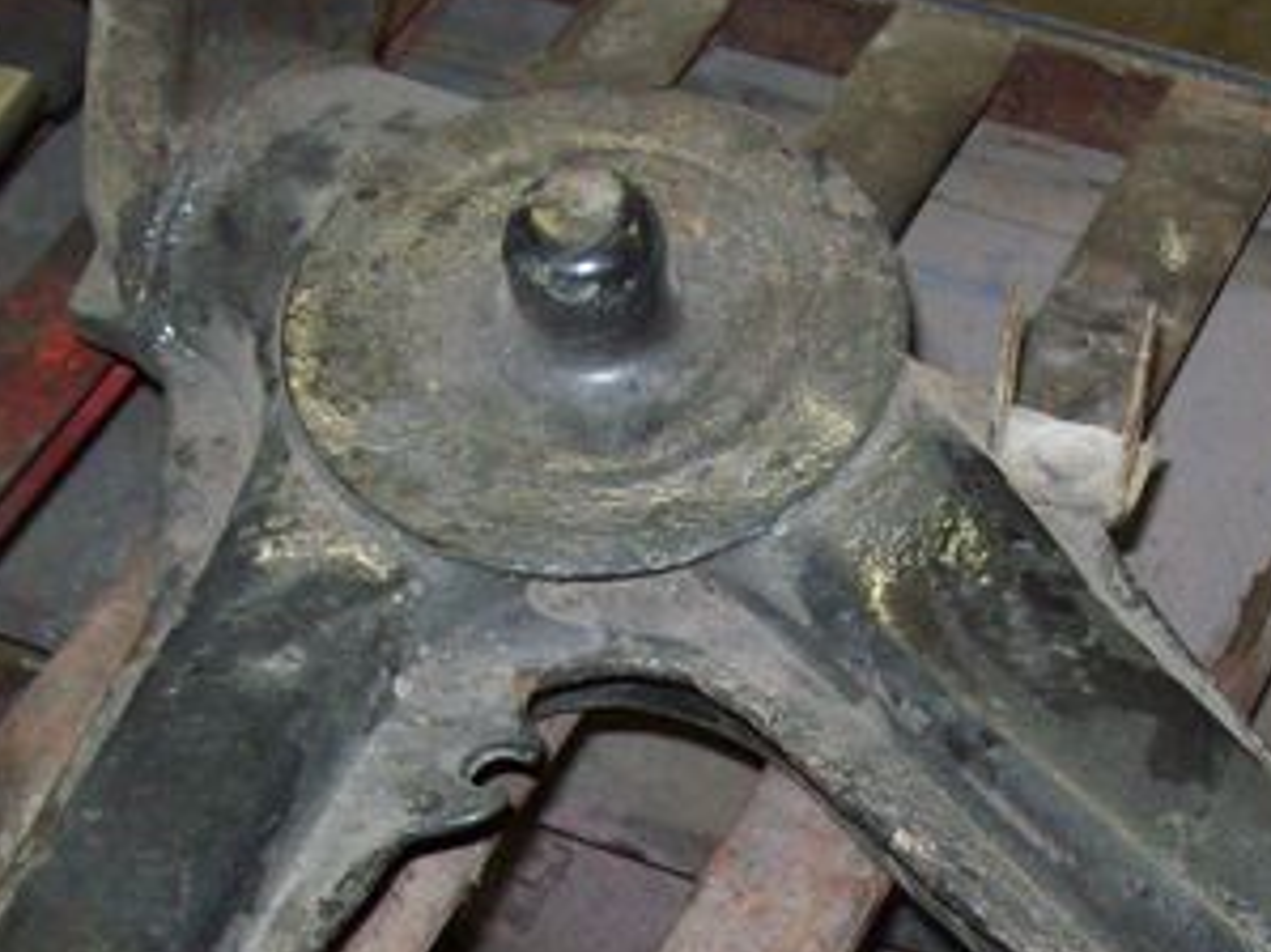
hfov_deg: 25.2
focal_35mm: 77
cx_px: 850
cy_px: 965
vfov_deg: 18.6
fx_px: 2826
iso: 200
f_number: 2.7
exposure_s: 1/64
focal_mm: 6
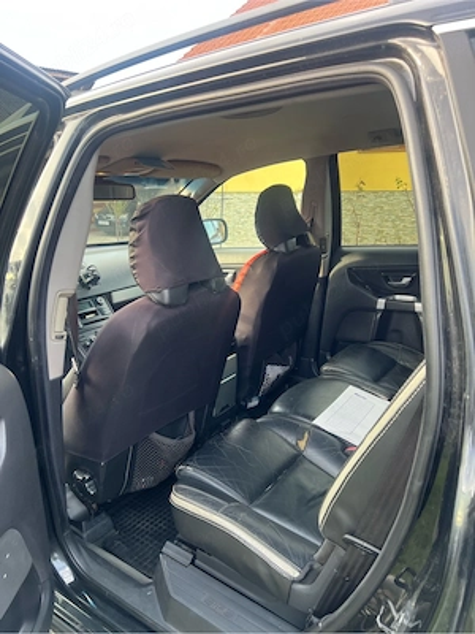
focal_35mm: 26
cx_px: 238
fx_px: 476
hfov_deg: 53.1
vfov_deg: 67.3
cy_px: 317
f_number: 1.5
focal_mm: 5.7
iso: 64
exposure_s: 1/121
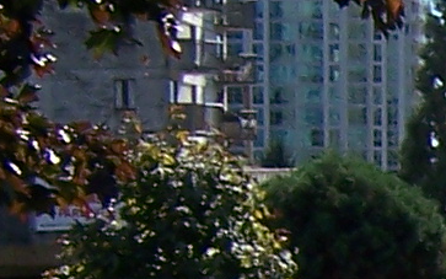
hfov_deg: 8.0
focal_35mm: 248
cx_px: 968
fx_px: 3015
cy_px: 557
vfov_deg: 5.2
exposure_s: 1/750
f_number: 3.4
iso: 80
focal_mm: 5.5
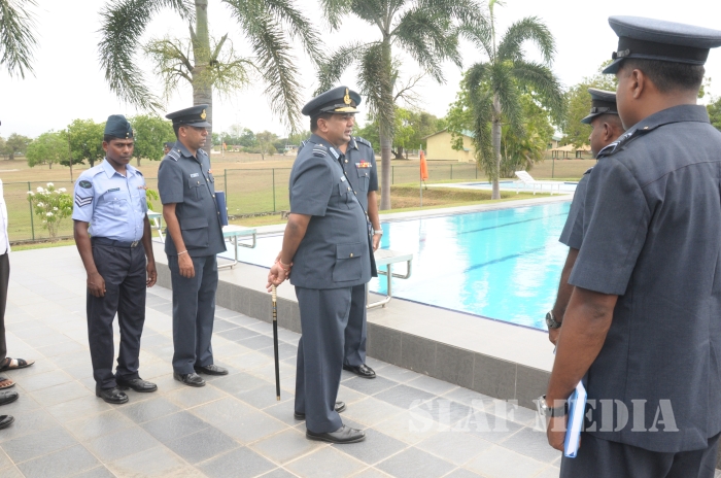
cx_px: 360
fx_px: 630
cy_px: 239
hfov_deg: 59.6
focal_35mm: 32
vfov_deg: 41.6
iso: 640
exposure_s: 1/200
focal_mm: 21
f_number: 11
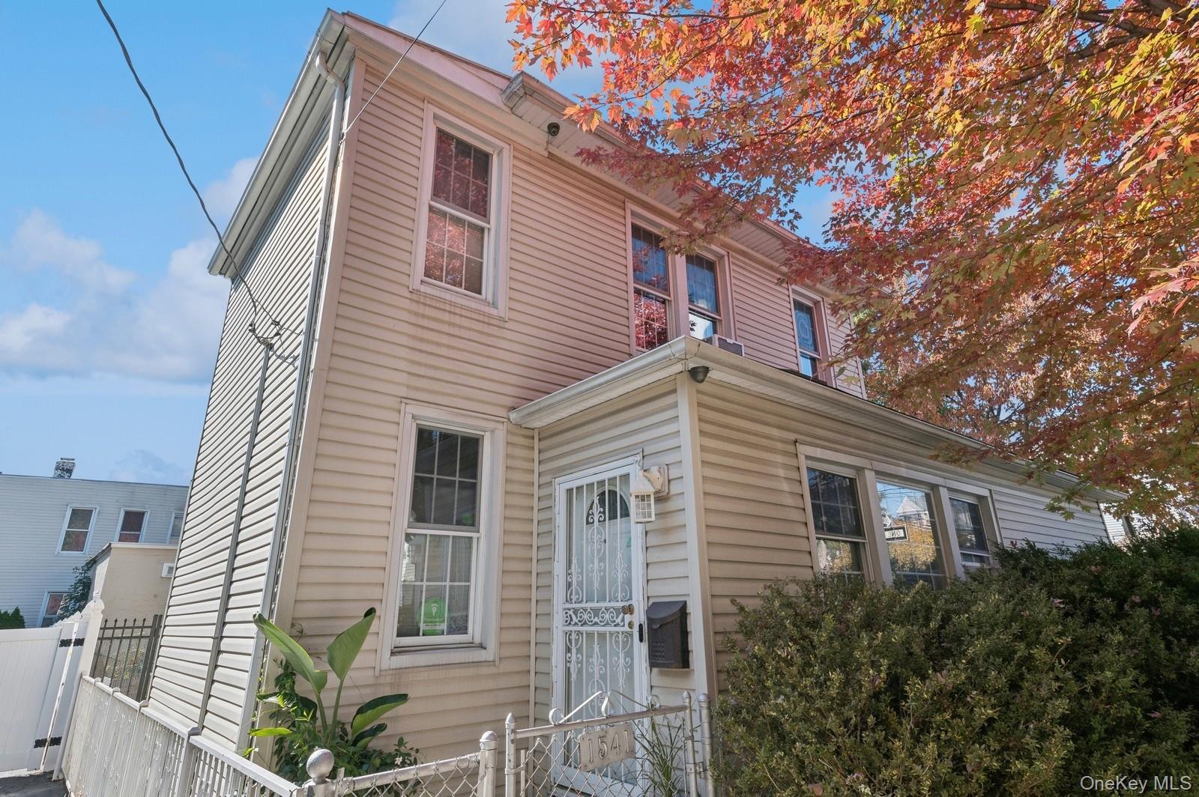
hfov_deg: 90.0
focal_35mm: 18
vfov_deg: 67.3
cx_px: 600
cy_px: 398
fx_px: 599
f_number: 14
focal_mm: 18
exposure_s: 1/400
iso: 640
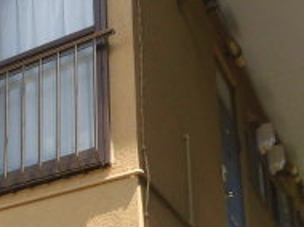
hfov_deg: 21.3
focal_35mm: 81
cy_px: 364
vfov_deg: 16.2
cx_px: -117
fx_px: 710
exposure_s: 1/640
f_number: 3.1
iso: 100
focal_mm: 4.3
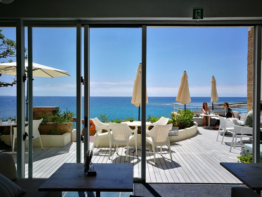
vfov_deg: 51.4
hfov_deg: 65.3
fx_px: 204
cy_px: 98
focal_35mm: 27
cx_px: 131
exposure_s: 1/1134
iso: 50
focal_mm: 4.5
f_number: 2.2
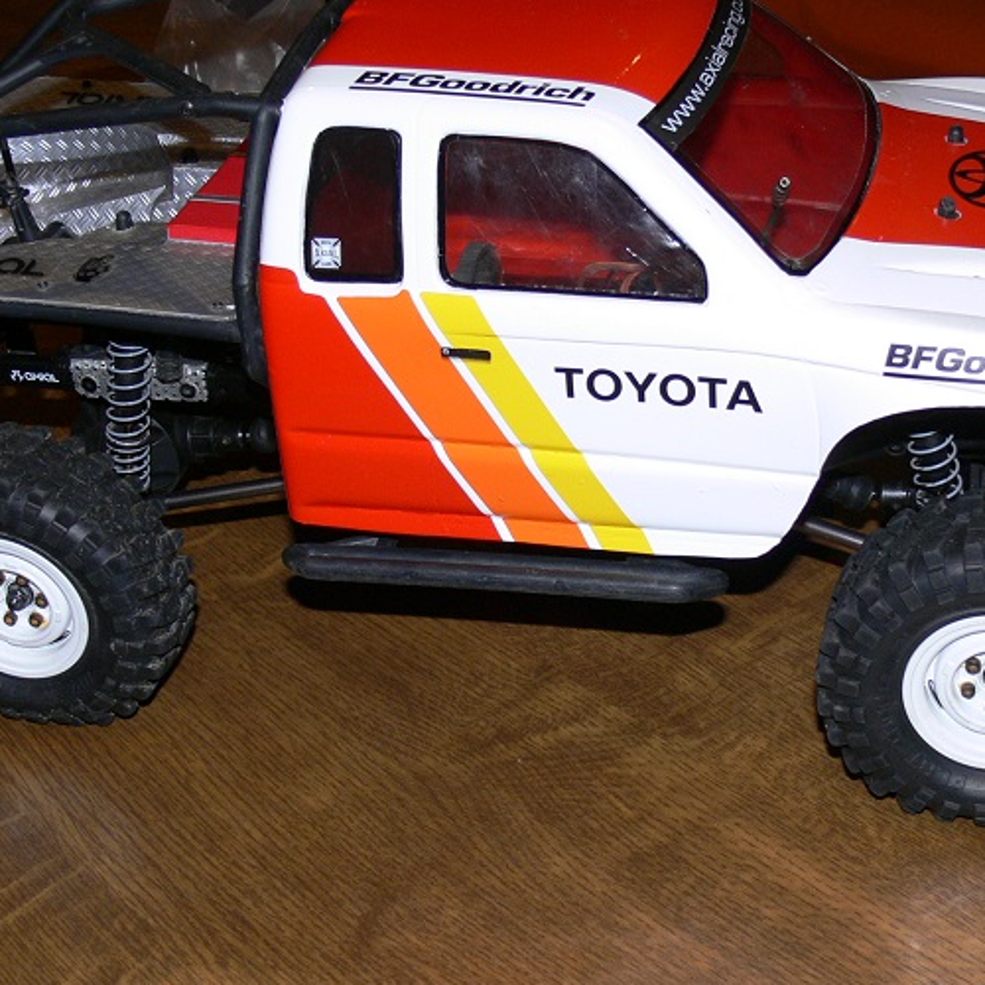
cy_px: 564
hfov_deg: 27.6
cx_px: 603
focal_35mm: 62
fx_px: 1996
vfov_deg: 27.7
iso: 100
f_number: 2.8
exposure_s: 1/30
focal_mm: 8.1
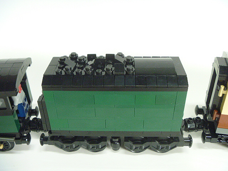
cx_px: 114
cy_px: 86
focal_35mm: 35
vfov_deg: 40.7
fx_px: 231
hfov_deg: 52.6
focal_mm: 6.3
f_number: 3.5
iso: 400
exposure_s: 1/10
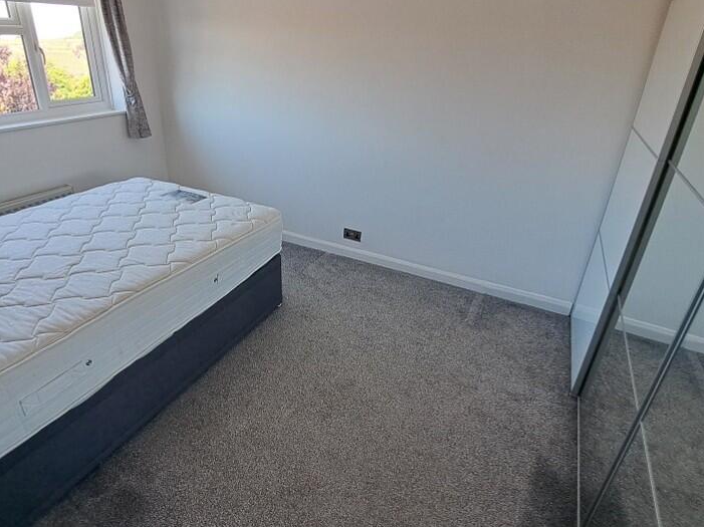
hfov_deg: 83.8
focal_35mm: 19
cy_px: 216
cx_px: 288
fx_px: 386
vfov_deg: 68.1
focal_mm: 1.74
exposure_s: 1/50
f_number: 2.2
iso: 50
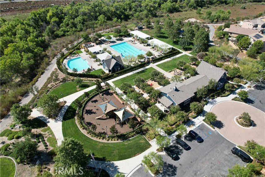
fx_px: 162
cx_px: 132
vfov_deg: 57.3
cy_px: 88
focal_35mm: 22
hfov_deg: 78.6
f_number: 2.8
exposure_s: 1/1600
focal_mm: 8.38
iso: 120
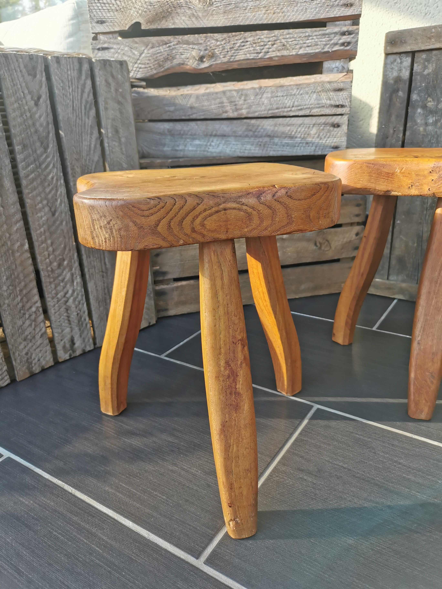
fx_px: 460
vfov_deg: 65.3
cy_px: 294
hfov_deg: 51.4
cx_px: 221
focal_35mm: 27
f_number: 1.8
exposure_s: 1/165
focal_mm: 5.58
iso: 50
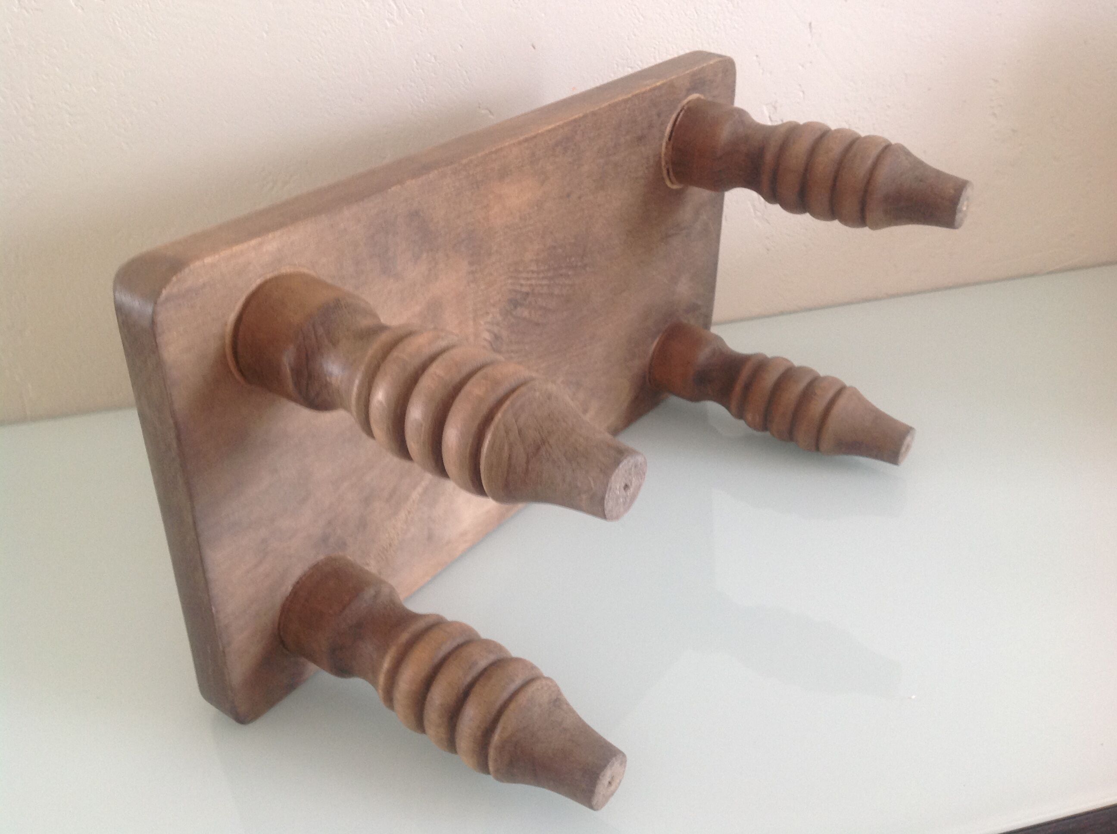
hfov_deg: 52.7
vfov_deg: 40.6
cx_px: 558
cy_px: 417
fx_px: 1128
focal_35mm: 35
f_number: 2.4
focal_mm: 4.28
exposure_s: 1/15
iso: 100
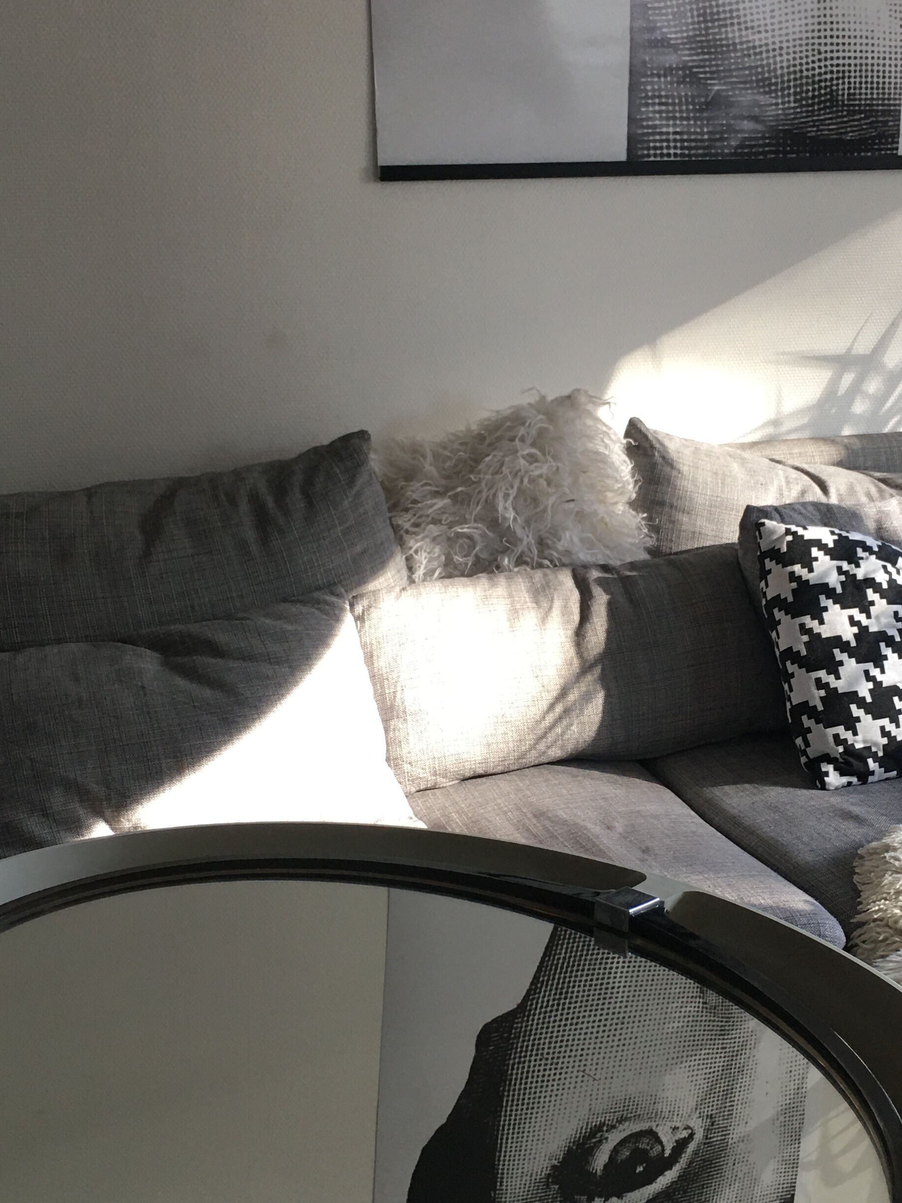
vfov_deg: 39.5
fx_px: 1668
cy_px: 721
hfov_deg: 30.2
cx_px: 544
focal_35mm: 48
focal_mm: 4.15
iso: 50
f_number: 2.2
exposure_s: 1/33
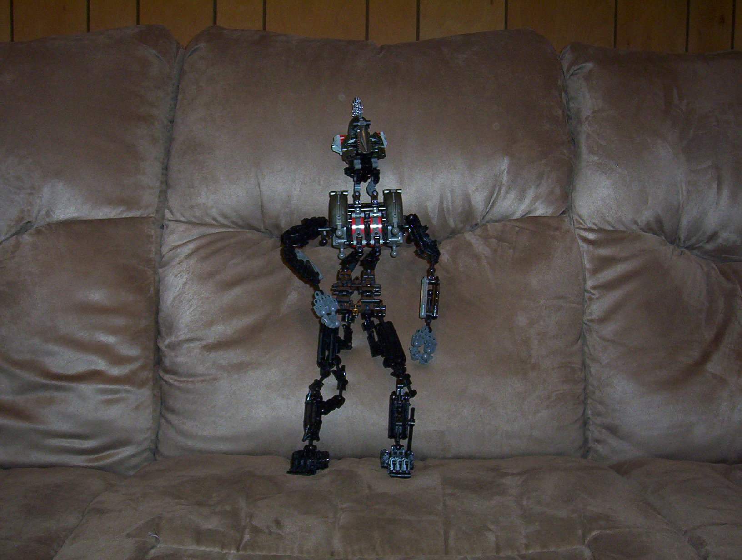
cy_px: 280
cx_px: 371
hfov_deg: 43.8
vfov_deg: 33.7
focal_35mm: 43
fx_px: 924
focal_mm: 5.77
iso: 140
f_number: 2.73
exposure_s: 1/60
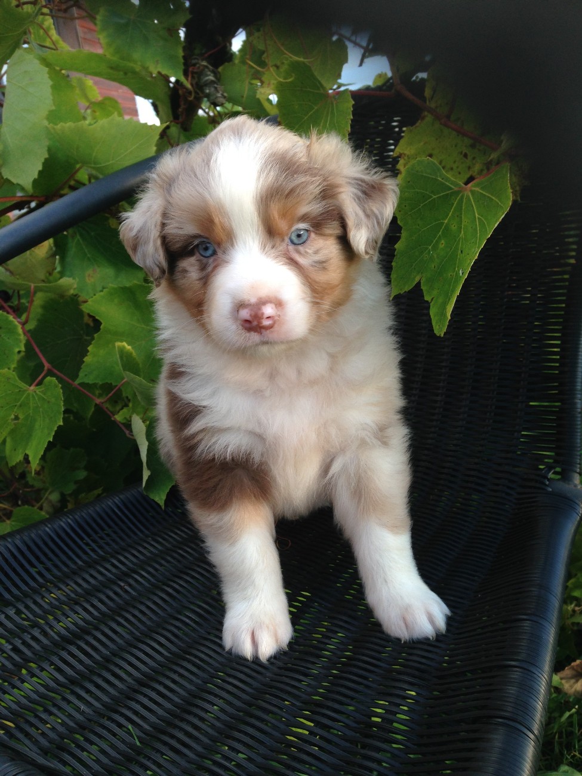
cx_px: 291
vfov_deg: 55.4
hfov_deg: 42.9
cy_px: 388
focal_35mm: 33
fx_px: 740
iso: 50
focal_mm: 4.12
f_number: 2.4
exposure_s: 1/120
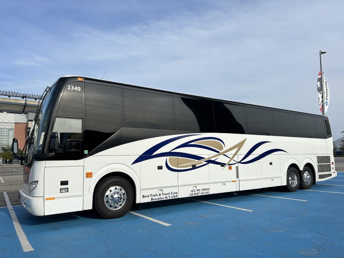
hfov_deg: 67.3
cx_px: 172
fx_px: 258
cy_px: 129
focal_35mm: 26
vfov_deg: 53.1
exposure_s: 1/5076
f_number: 1.5
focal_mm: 5.7
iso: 50
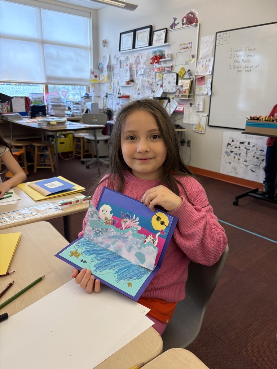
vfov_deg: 67.3
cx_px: 138
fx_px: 277
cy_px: 184
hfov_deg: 53.1
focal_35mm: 26
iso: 125
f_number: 1.6
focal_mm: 5.96
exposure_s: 1/104
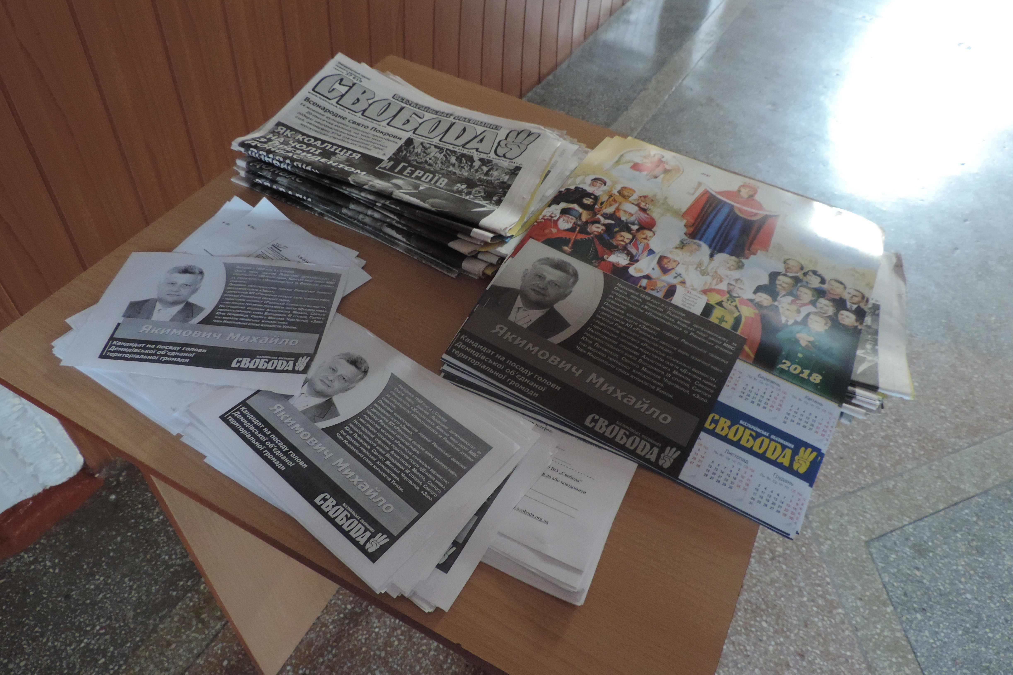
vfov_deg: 51.3
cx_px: 507
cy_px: 319
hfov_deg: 71.5
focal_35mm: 25
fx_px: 703
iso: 560
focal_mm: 4.3
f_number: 3
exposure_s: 1/8
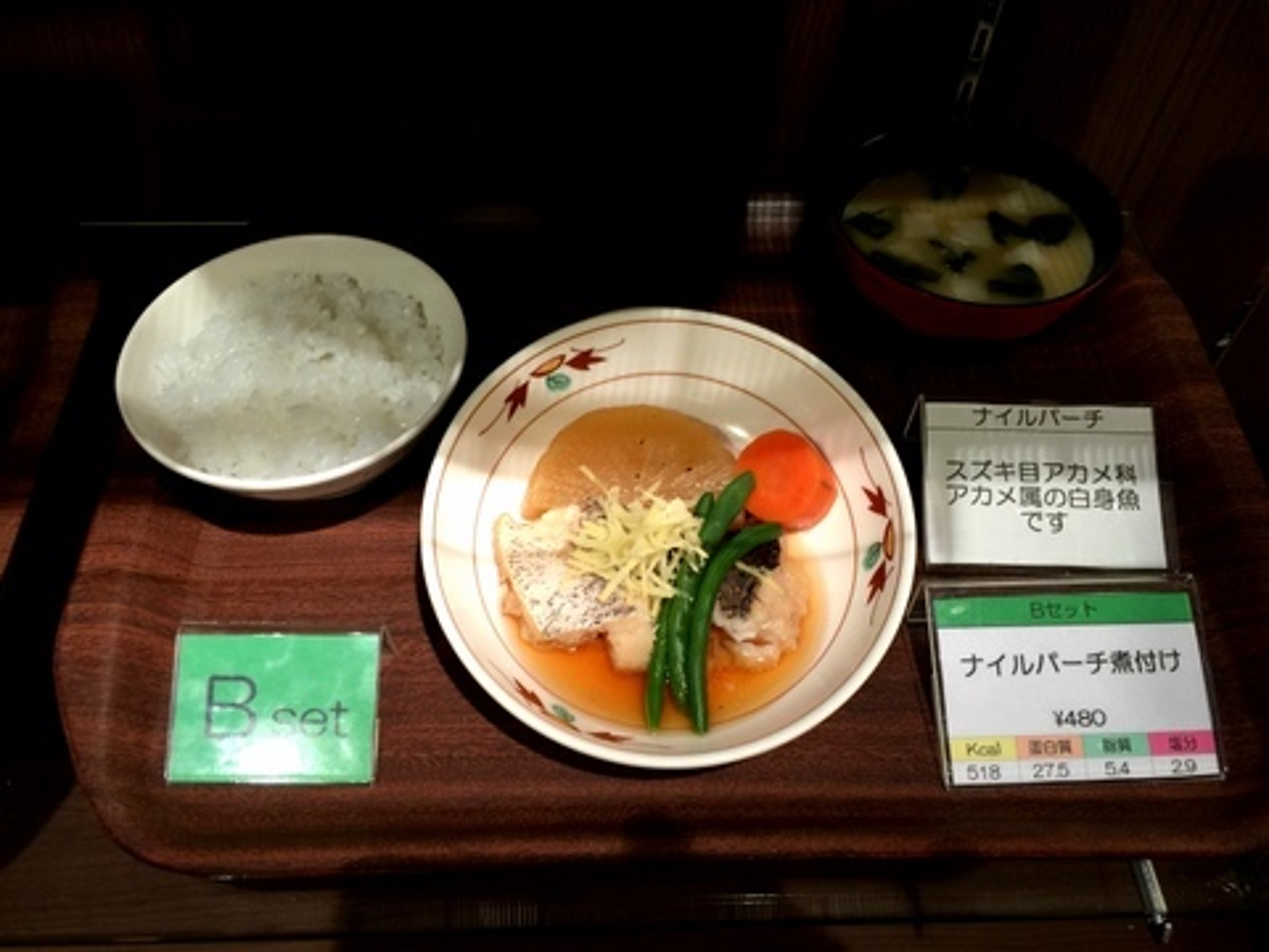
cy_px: 476
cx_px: 634
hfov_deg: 61.7
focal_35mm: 29
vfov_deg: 48.2
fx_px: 1063
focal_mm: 4.15
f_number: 2.2
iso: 32
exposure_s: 1/15
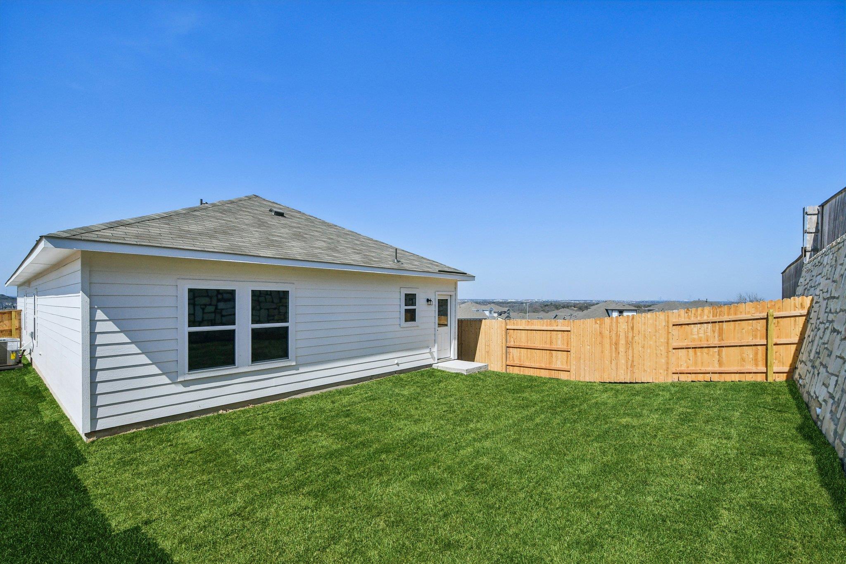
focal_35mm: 15
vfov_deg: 77.3
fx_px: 352
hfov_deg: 100.4
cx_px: 423
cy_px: 282
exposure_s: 1/2000
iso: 400
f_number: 8
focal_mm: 10
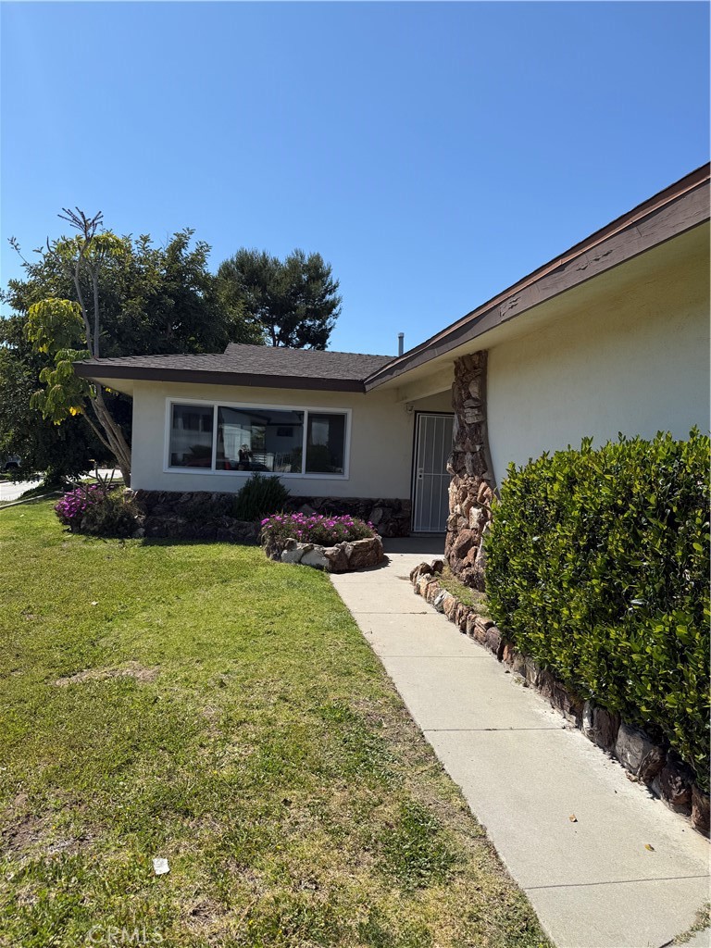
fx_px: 657
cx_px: 356
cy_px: 474
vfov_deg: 71.6
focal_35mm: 24
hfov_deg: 56.8
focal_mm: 6.76
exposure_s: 1/5319
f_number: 1.78
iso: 80
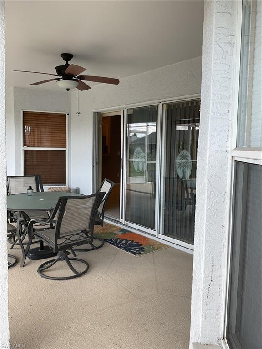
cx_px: 131
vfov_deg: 61.7
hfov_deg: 48.2
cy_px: 174
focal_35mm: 29
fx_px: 293
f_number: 1.8
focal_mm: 3
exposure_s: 1/120
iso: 20
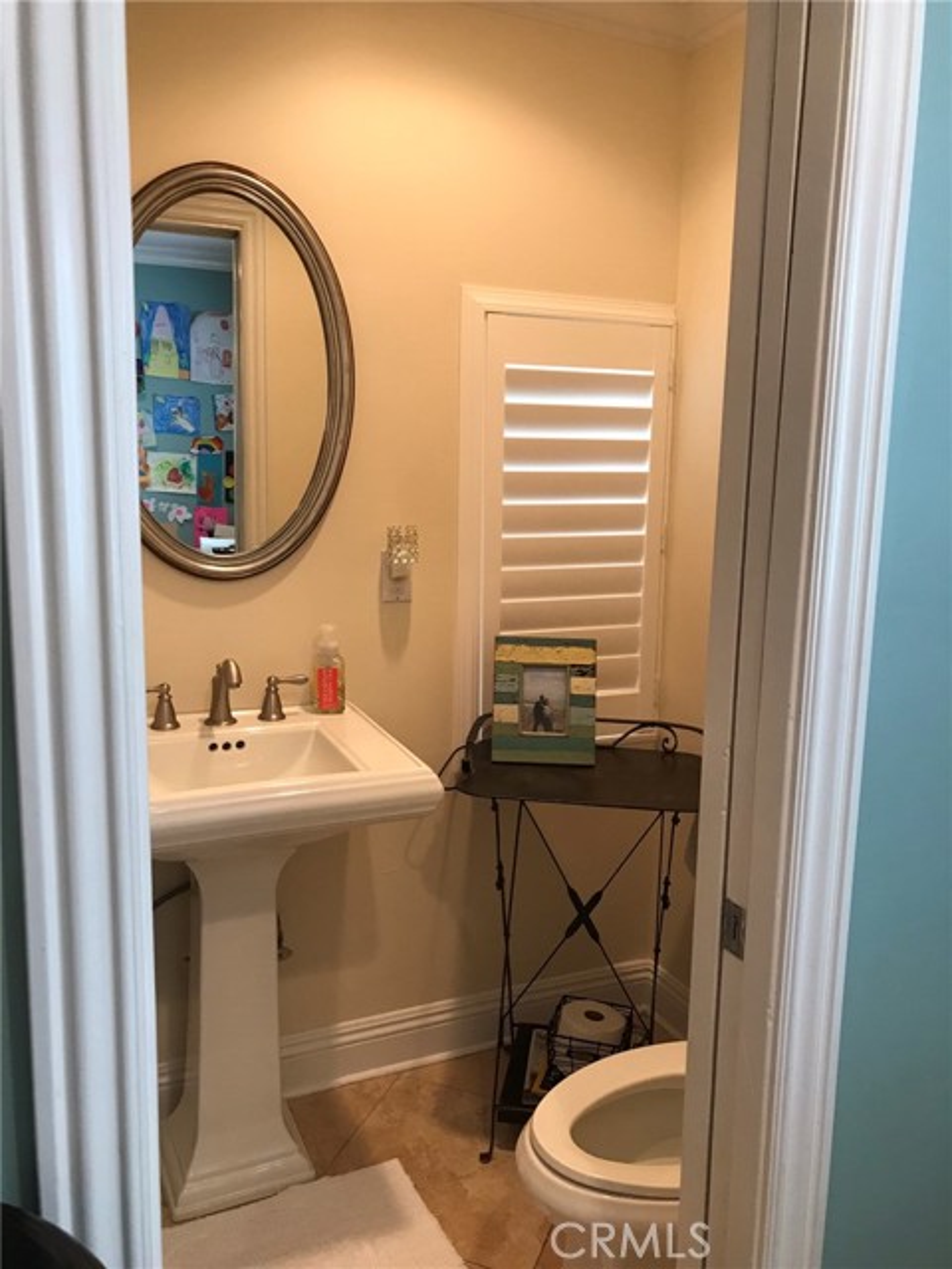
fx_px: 1027
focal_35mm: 28
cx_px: 476
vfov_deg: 63.4
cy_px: 634
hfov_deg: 49.7
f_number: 1.8
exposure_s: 1/30
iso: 40
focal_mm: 3.99
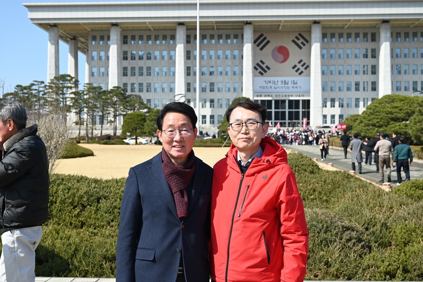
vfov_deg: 31.2
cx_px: 212
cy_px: 141
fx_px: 505
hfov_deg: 45.4
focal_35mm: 43
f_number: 6.3
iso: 100
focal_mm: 43
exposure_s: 1/320
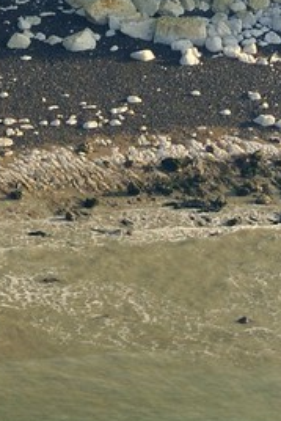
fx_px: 10827
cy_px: -564
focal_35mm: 926
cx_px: -213
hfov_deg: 1.5
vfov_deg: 2.2
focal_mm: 155
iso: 400
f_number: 8
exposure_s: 1/800
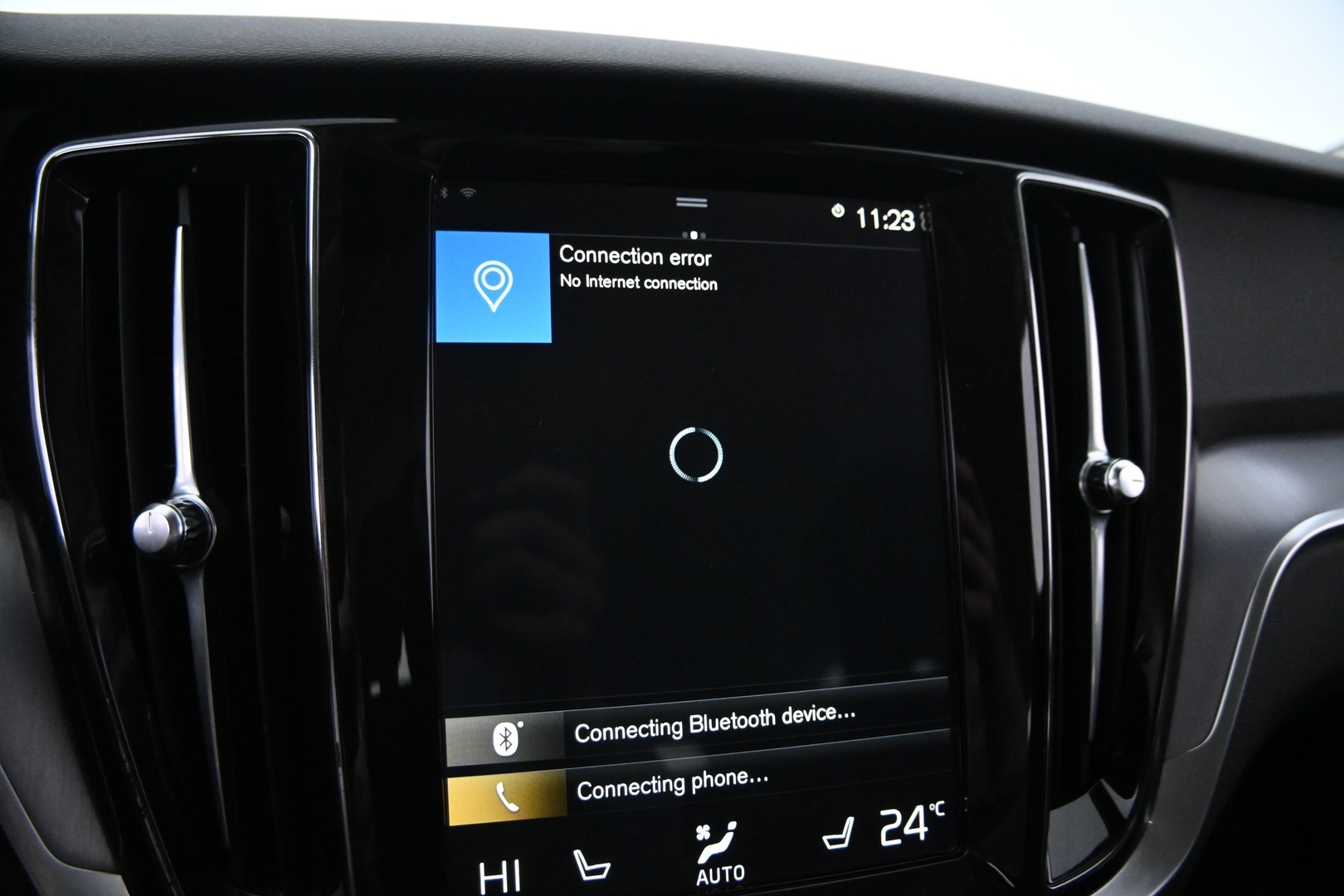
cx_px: 672
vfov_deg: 18.2
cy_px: 448
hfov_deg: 27.0
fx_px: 2800
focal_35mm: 75
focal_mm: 50
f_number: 6.3
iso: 5600
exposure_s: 1/80
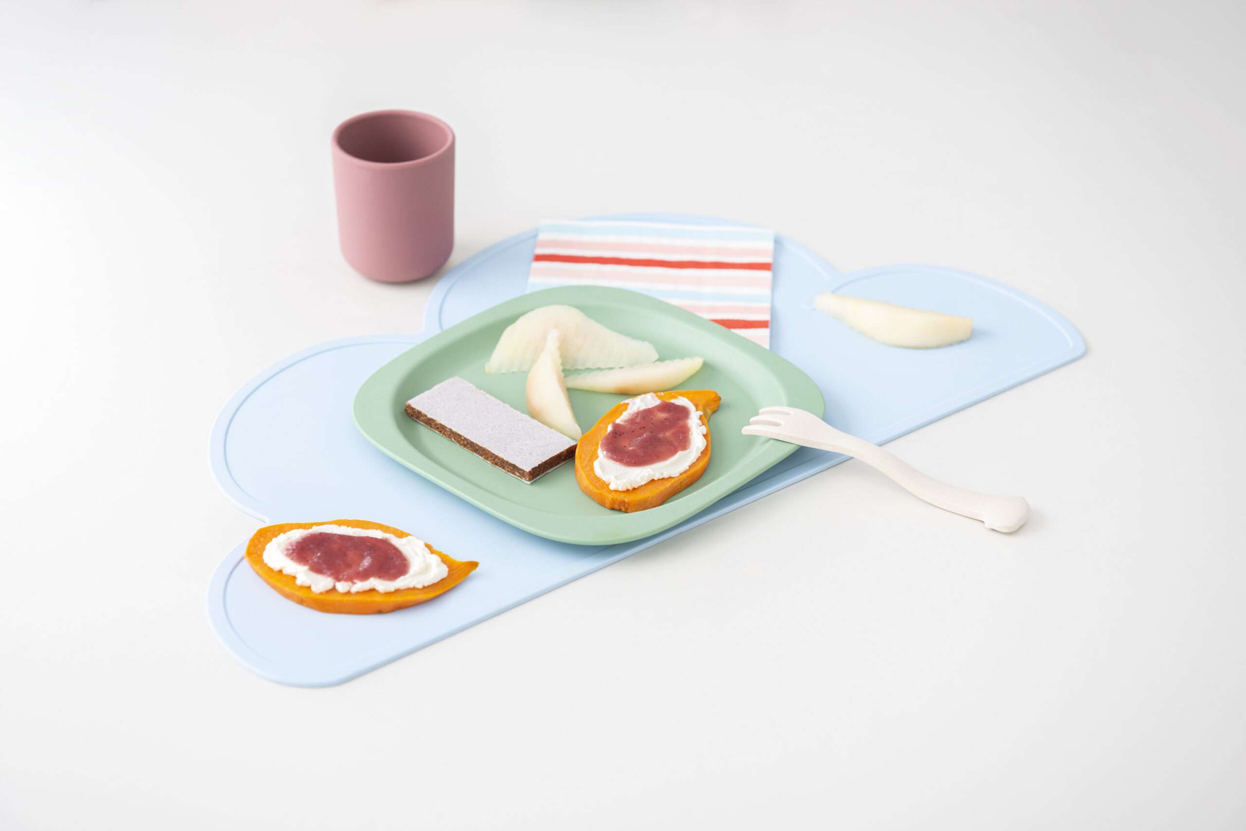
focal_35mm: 70
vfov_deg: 19.5
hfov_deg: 28.8
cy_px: 416
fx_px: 2424
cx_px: 623
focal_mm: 70
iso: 400
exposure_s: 1/125
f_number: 4.5
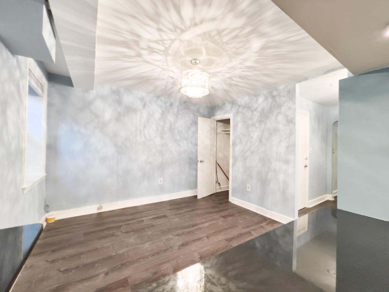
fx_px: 146
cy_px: 146
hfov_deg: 106.2
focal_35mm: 13
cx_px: 194
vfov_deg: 89.9
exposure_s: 1/60
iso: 250
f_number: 1.8
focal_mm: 1.57
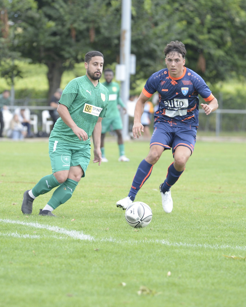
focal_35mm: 354
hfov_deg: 4.4
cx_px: 102
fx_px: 3222
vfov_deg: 5.5
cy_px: 153
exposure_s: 1/640
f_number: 5.3
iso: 2200
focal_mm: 250
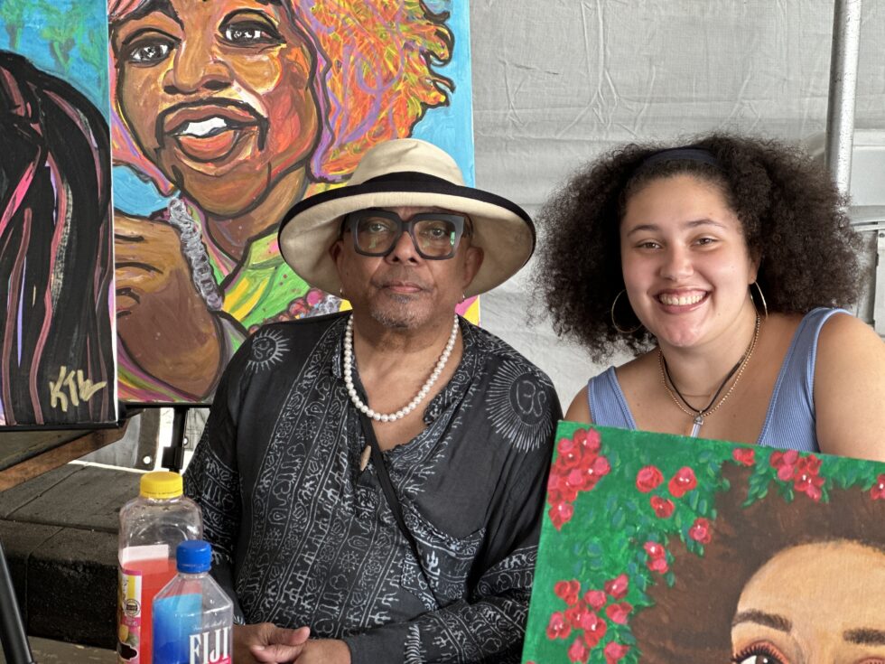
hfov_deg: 25.3
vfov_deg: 19.1
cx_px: 442
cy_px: 332
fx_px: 1969
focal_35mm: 77
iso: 200
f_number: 2.8
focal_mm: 9
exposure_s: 1/120
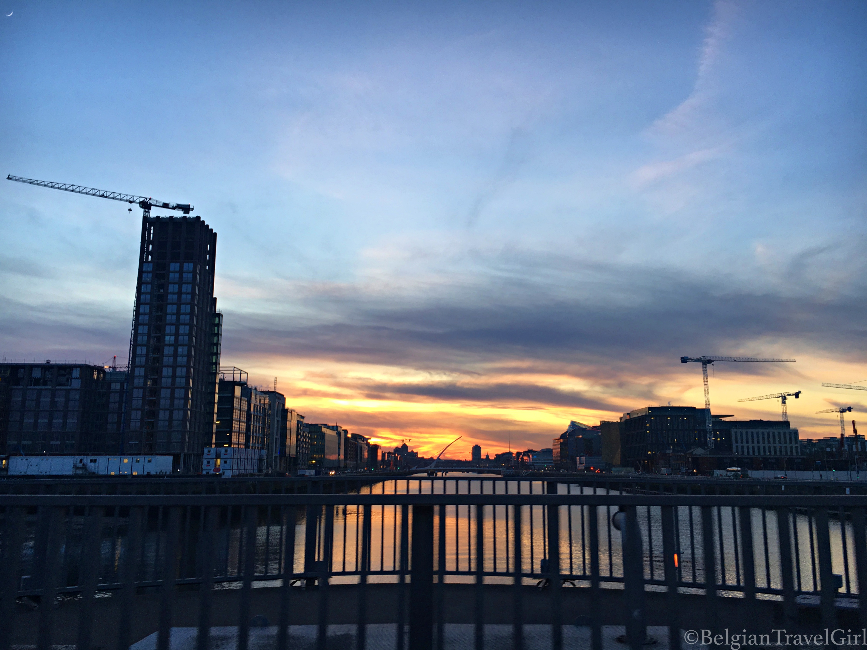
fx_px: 726
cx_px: 434
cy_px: 325
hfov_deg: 61.7
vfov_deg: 48.2
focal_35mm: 29
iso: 32
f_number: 2.2
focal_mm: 4.15
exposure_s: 1/100
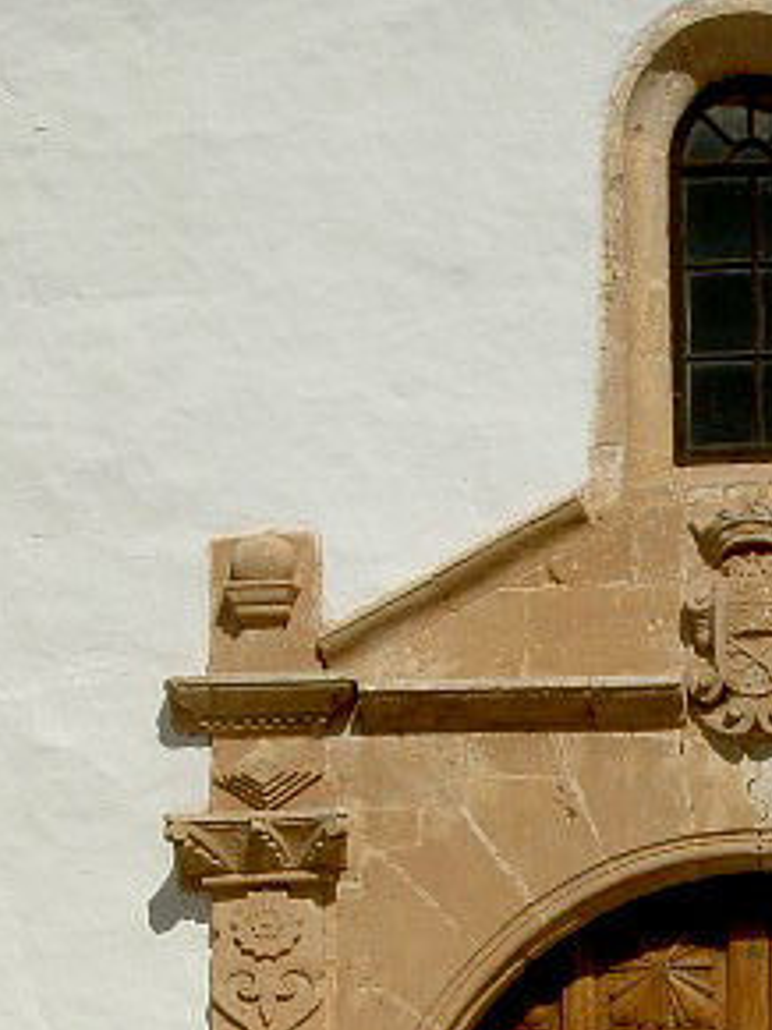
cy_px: 1072
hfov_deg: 8.9
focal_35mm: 165
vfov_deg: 11.8
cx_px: 807
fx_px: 4910
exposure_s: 1/640
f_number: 7.1
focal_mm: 12.4
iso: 50
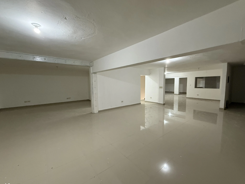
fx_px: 106
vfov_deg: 81.7
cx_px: 130
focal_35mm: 15
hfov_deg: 98.1
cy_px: 94
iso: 500
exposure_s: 1/60
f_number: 2.2
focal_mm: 2.22
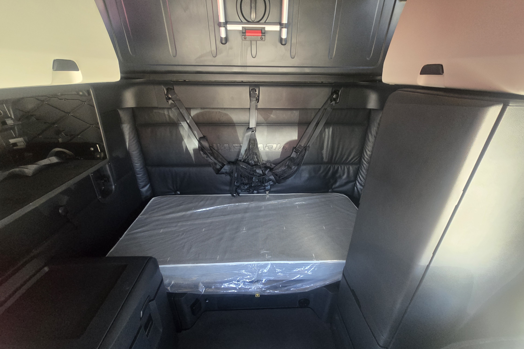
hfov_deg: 104.2
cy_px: 186
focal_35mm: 14
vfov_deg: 81.1
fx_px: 204
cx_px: 266
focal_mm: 2.2
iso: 1000
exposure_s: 1/60
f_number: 2.2
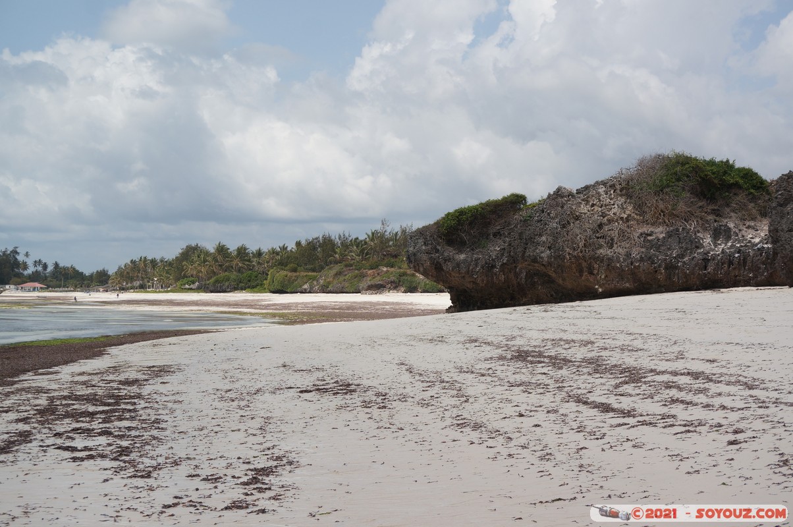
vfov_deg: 24.3
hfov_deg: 36.0
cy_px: 264
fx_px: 1221
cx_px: 396
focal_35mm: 56
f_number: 6.3
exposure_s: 1/800
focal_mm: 37
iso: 100
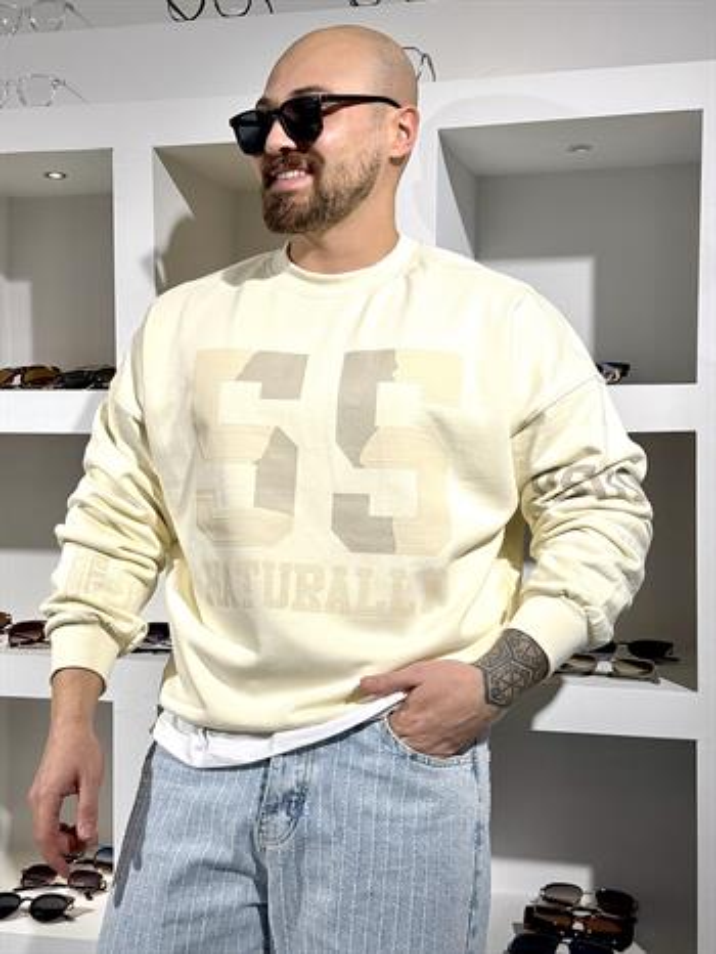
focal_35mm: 48
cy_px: 477
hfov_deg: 30.3
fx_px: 1323
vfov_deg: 39.6
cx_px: 358
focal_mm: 6.76
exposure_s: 1/487
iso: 64
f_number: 1.78
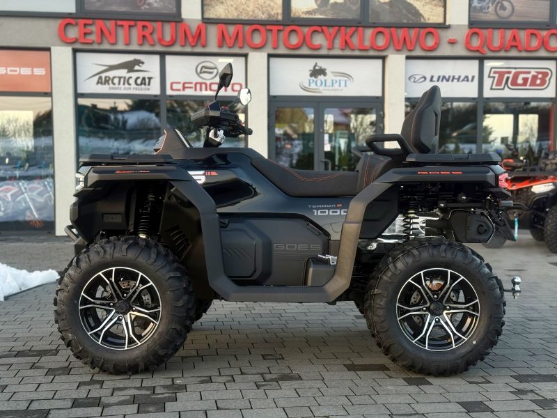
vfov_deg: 30.3
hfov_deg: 39.7
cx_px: 278
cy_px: 209
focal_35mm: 48
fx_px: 772
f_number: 1.78
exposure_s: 1/121
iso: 80
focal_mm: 6.76
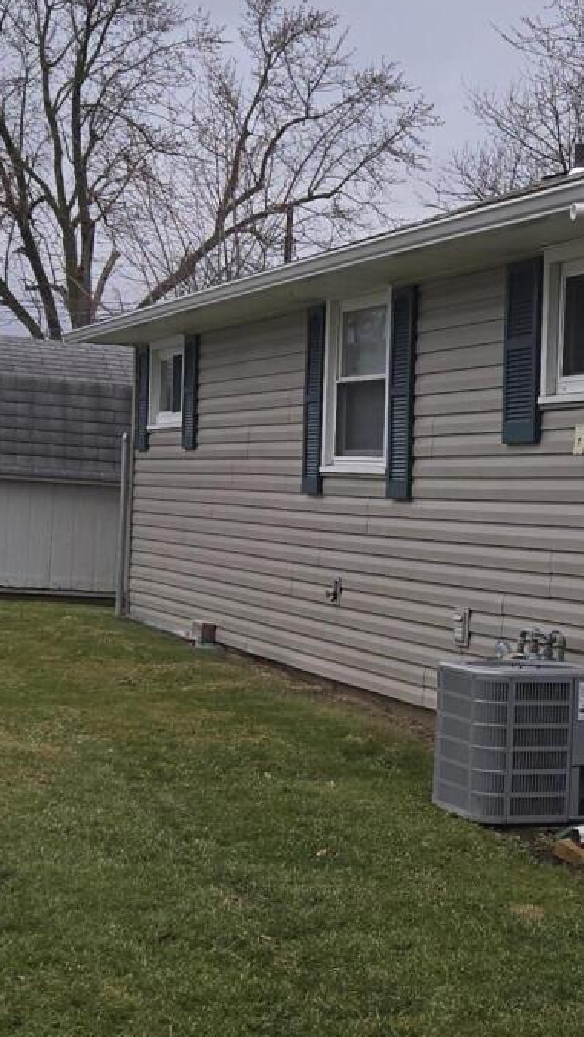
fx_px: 2036
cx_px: 492
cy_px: 582
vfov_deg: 28.6
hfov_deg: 16.2
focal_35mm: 74
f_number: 1.8
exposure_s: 1/142
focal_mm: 5.4
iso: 25
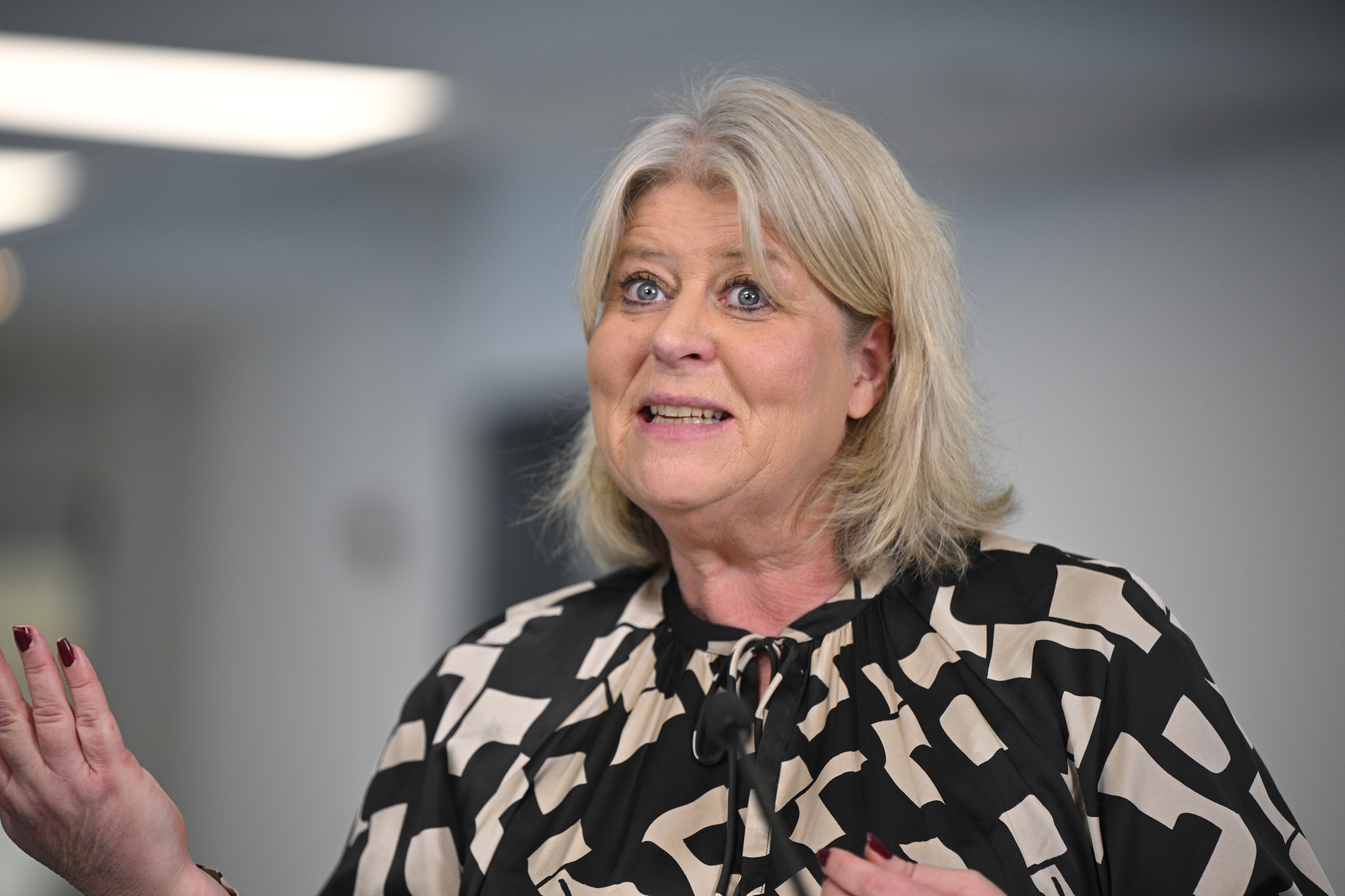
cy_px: 448
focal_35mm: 200
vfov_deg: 6.9
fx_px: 7472
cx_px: 672
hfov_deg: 10.3
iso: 720
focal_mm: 200
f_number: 2.8
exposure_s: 1/250
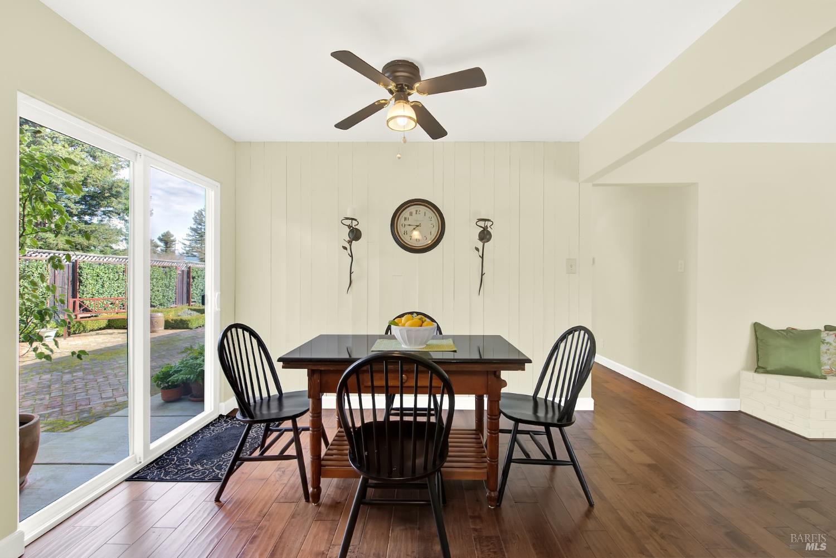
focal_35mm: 14
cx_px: 418
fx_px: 325
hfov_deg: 104.2
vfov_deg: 81.3
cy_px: 279
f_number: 14
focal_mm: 14
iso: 100
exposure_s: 1/6
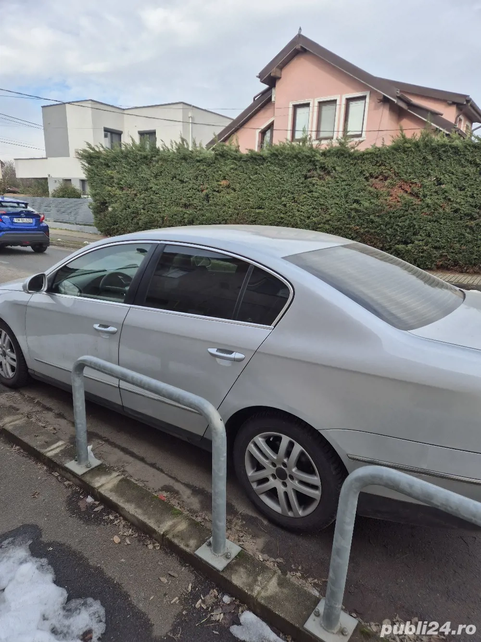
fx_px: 426
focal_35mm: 23
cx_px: 240
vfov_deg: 73.9
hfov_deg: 58.9
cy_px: 321
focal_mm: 5.4
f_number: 1.8
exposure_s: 1/1000
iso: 25
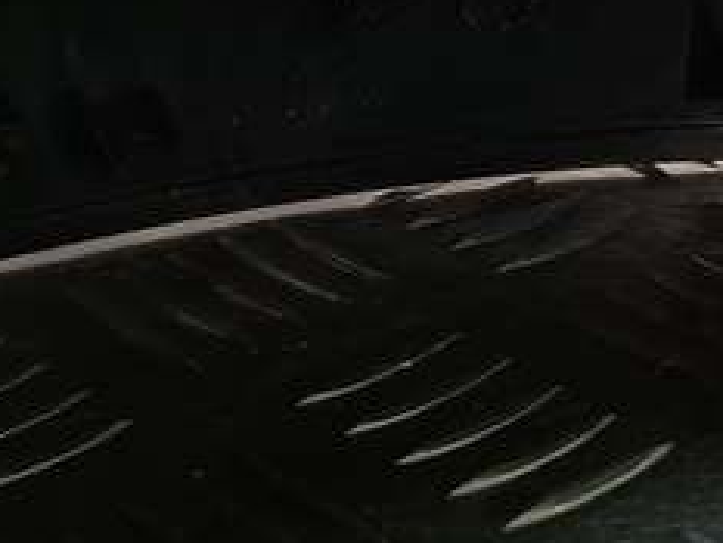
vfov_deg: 14.6
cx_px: 282
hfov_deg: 19.4
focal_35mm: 101
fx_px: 2111
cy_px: 130
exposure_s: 1/100
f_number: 1.6
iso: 112
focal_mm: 4.11
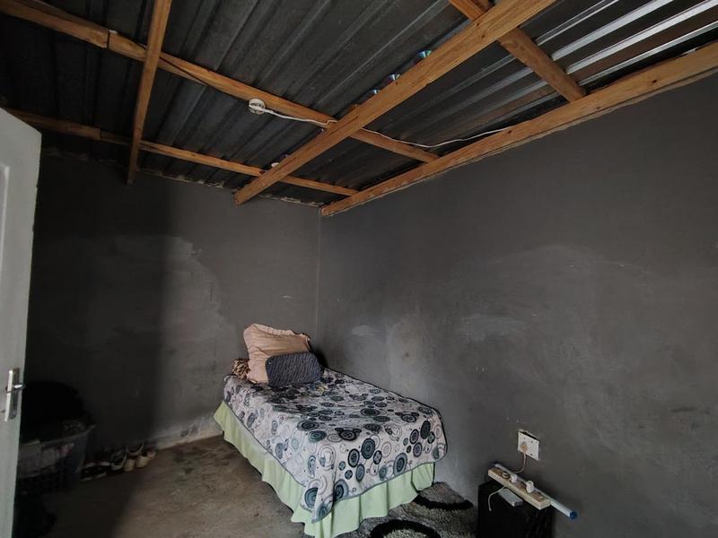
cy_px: 269
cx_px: 359
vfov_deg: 74.7
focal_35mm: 17
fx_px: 353
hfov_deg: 91.0
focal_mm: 1.43
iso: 764
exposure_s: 1/25
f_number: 2.2
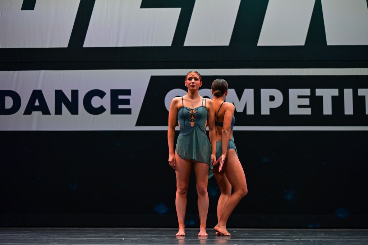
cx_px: 184
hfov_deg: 17.8
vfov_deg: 11.9
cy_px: 122
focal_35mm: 115
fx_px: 1176
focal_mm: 115
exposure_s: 1/800
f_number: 3.2
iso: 3200
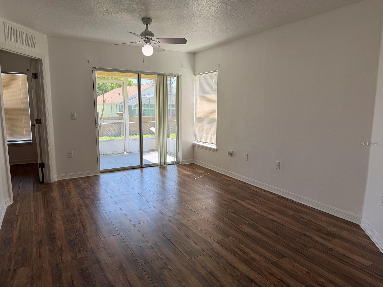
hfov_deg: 71.6
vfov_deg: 56.8
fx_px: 266
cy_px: 144
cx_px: 192
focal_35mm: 24
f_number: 1.78
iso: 100
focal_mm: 6.76
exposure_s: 1/443
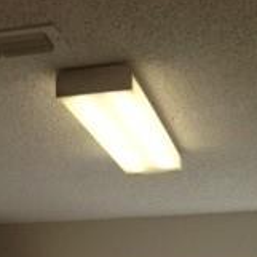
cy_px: 477
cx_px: -30
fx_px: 1033
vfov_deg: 12.8
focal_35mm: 123
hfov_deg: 13.9
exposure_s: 1/120
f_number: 2.4
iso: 100
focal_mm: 4.28
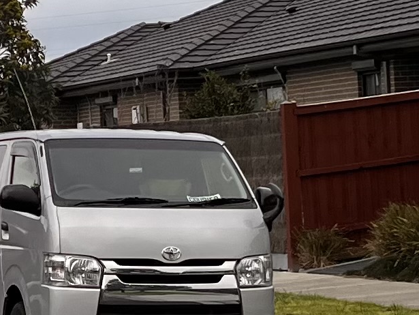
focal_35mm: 41
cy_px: 247
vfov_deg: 34.2
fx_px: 497
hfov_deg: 43.9
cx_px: 95
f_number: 1.5
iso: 50
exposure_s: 1/4831
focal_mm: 5.7
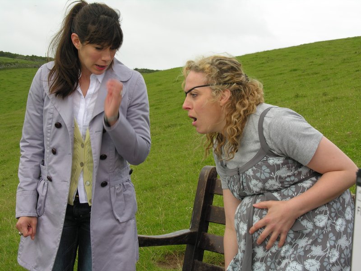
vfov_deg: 18.9
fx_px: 813
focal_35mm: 78
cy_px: 136
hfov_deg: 25.0
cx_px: 180
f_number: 6.1
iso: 50
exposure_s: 1/111
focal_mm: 19.8
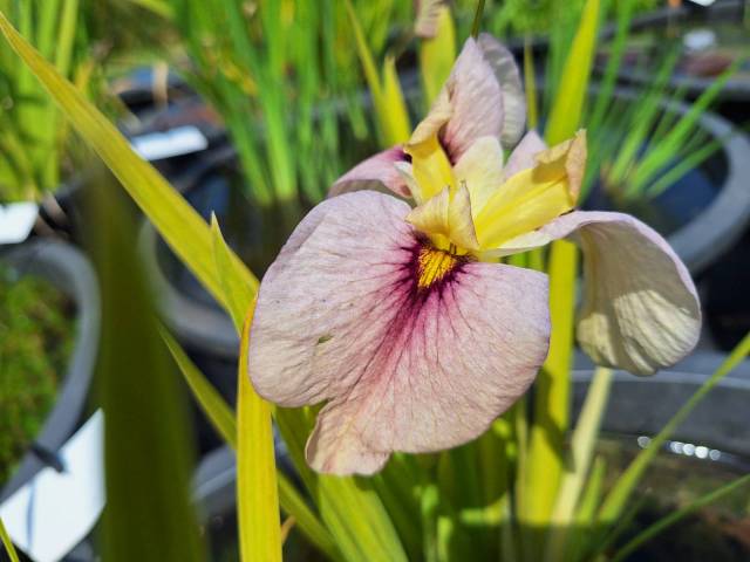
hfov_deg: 73.9
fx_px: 498
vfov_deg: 58.9
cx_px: 375
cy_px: 281
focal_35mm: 23
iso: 40
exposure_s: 1/3125
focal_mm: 5.54
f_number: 1.8
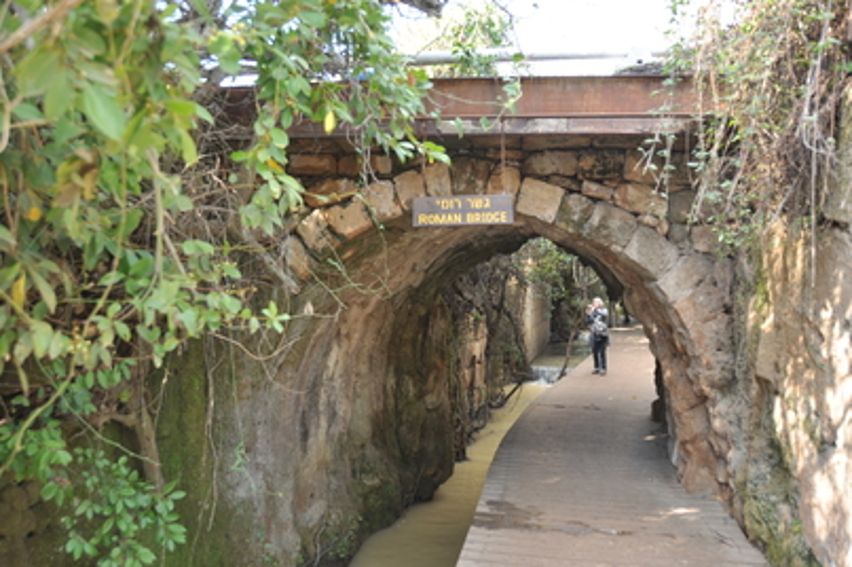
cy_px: 284
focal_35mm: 27
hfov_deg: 67.4
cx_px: 426
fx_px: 638
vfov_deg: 47.9
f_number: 4.5
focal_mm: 18
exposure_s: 1/80
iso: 200
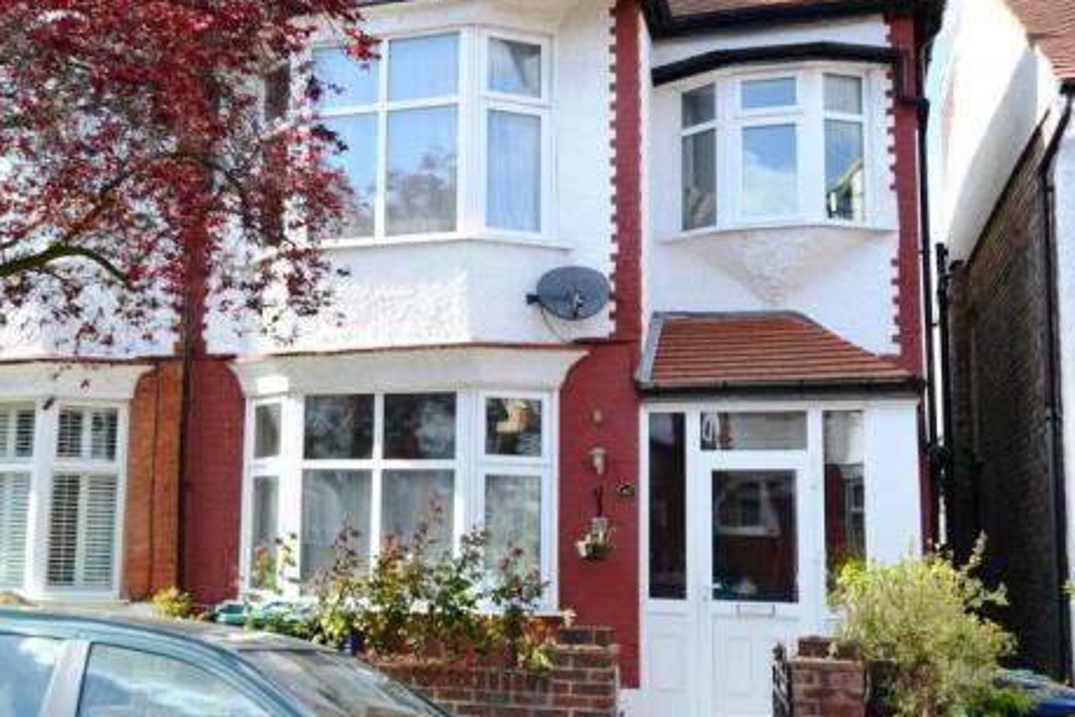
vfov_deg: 32.8
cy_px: 385
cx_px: 427
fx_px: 1216
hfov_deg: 47.4
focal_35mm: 41
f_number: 10
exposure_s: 1/200
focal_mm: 19
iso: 400
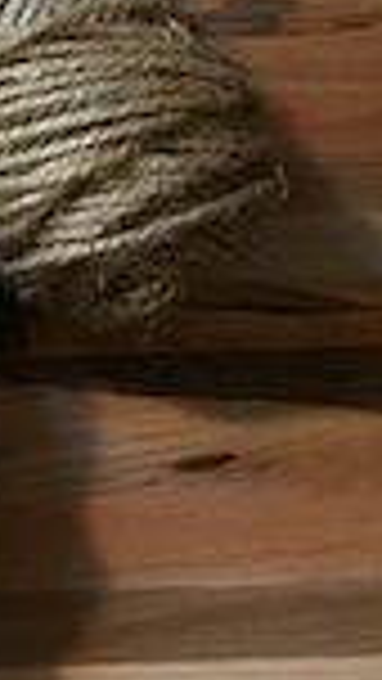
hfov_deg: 12.0
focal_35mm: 87
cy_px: 167
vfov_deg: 24.2
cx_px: -431
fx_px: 1566
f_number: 1.8
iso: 100
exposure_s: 1/10
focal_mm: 3.99
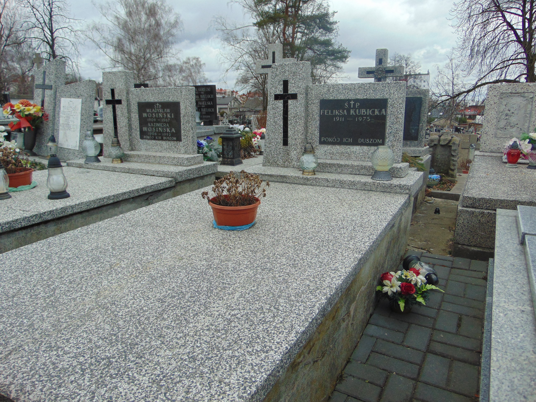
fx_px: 387
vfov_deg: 54.9
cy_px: 201
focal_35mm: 25
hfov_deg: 69.4
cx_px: 268
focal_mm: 4.5
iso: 80
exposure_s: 1/500
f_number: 3
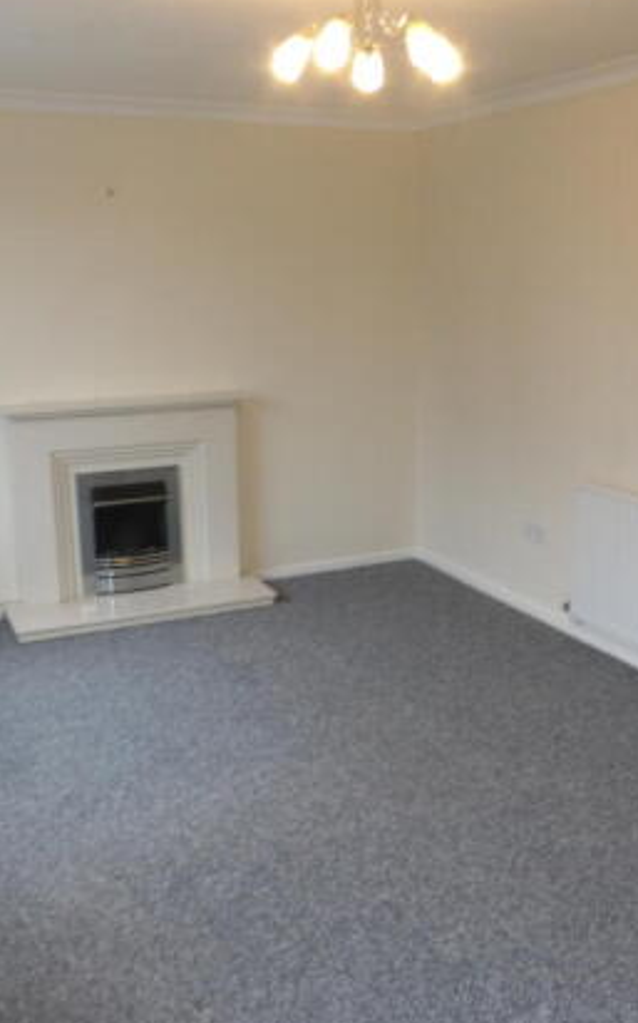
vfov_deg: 54.0
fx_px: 1003
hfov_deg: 35.3
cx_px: 321
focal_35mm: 36
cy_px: 530
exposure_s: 1/15
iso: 200
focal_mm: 4.3
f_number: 4.1
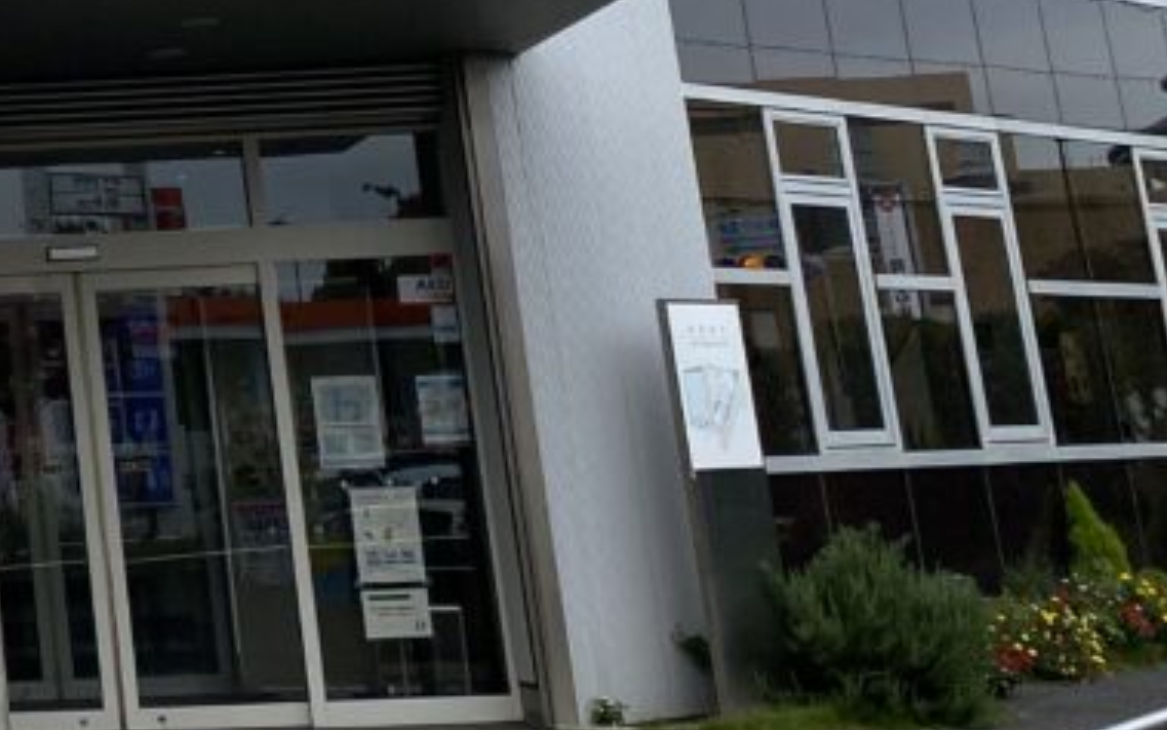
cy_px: -265
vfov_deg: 13.5
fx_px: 2958
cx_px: -656
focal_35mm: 93
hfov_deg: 19.1
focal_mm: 4.25
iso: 32
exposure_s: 1/1522
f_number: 1.8
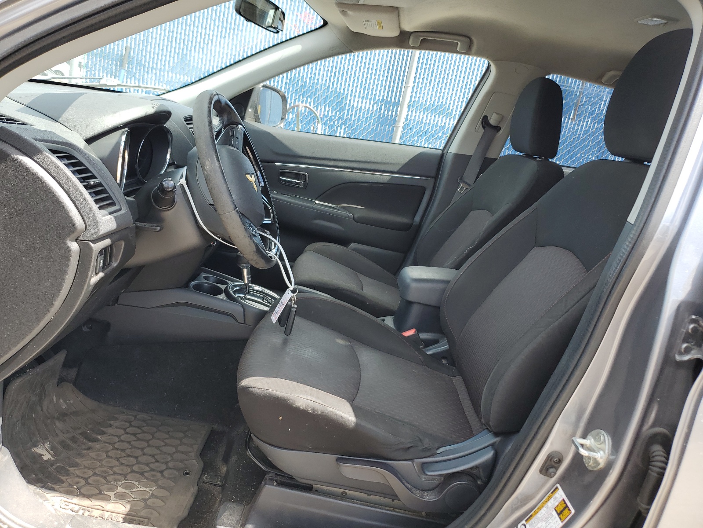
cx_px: 352
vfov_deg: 53.1
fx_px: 528
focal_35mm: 26
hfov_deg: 67.3
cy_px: 264
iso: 50
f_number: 1.5
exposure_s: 1/435
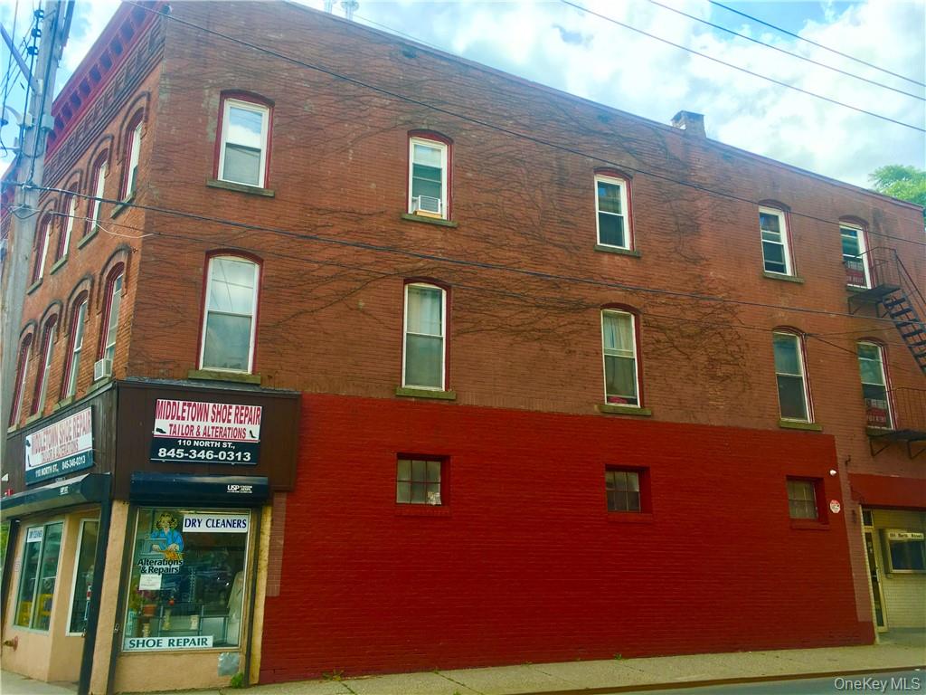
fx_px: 776
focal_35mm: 29
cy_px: 348
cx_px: 463
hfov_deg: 61.7
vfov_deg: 48.2
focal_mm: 4.15
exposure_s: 1/519
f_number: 2.2
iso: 25
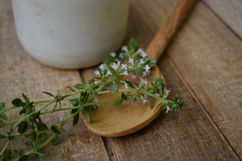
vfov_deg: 25.1
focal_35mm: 54
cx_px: 121
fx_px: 363
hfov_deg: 36.9
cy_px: 80
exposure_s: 1/320
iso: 100
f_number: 4.8
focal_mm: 36
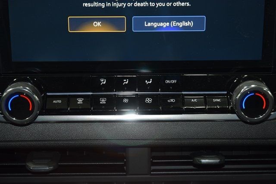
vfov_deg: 15.2
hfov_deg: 22.6
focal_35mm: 90
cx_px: 138
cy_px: 92
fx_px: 690
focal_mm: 60
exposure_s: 1/30
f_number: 4.5
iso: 1100
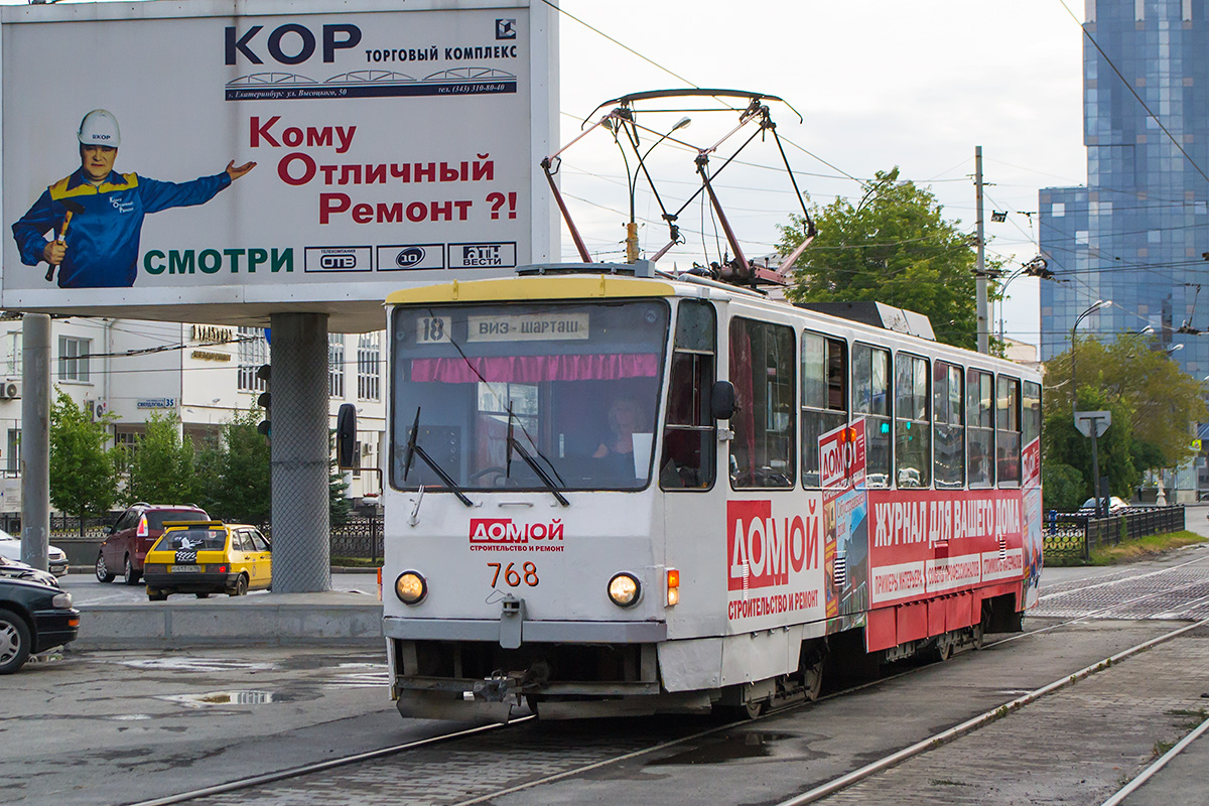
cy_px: 403
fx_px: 1763
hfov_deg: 37.9
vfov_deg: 25.8
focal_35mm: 52
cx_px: 604
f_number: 8
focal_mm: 35
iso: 400
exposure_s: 1/640
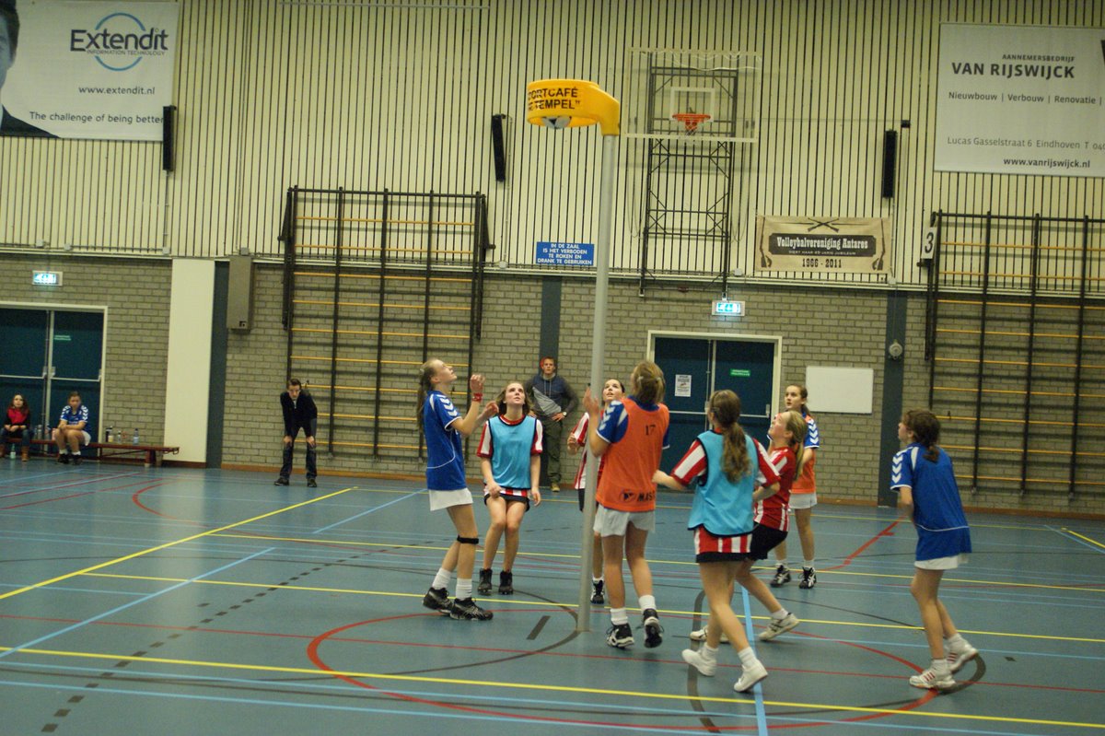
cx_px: 552
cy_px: 368
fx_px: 1611
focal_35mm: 52
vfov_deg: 25.7
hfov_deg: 37.9
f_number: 2.8
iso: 1600
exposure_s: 1/125
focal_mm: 35
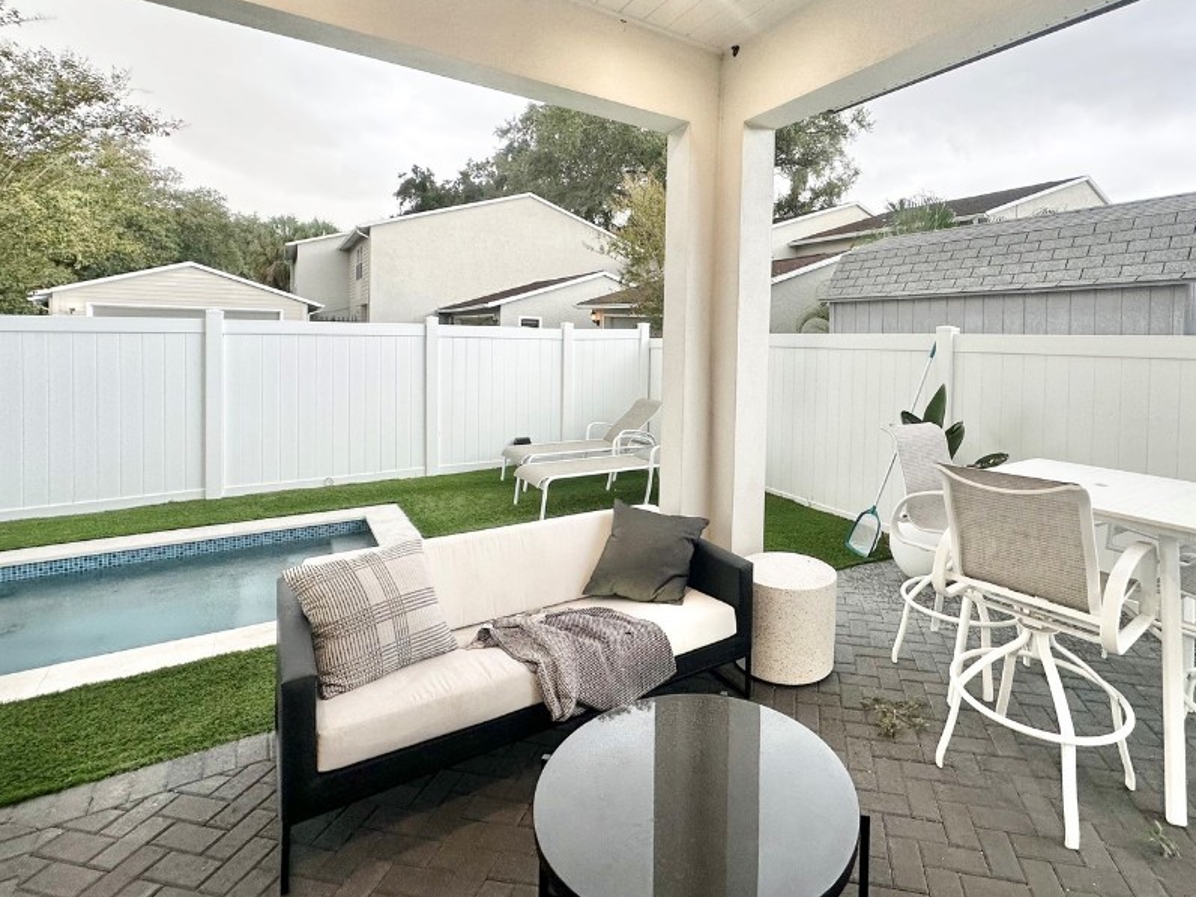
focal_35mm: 18
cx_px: 696
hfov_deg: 87.0
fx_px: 622
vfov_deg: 70.8
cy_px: 356
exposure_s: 1/120
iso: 80
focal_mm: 2.22
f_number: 2.2
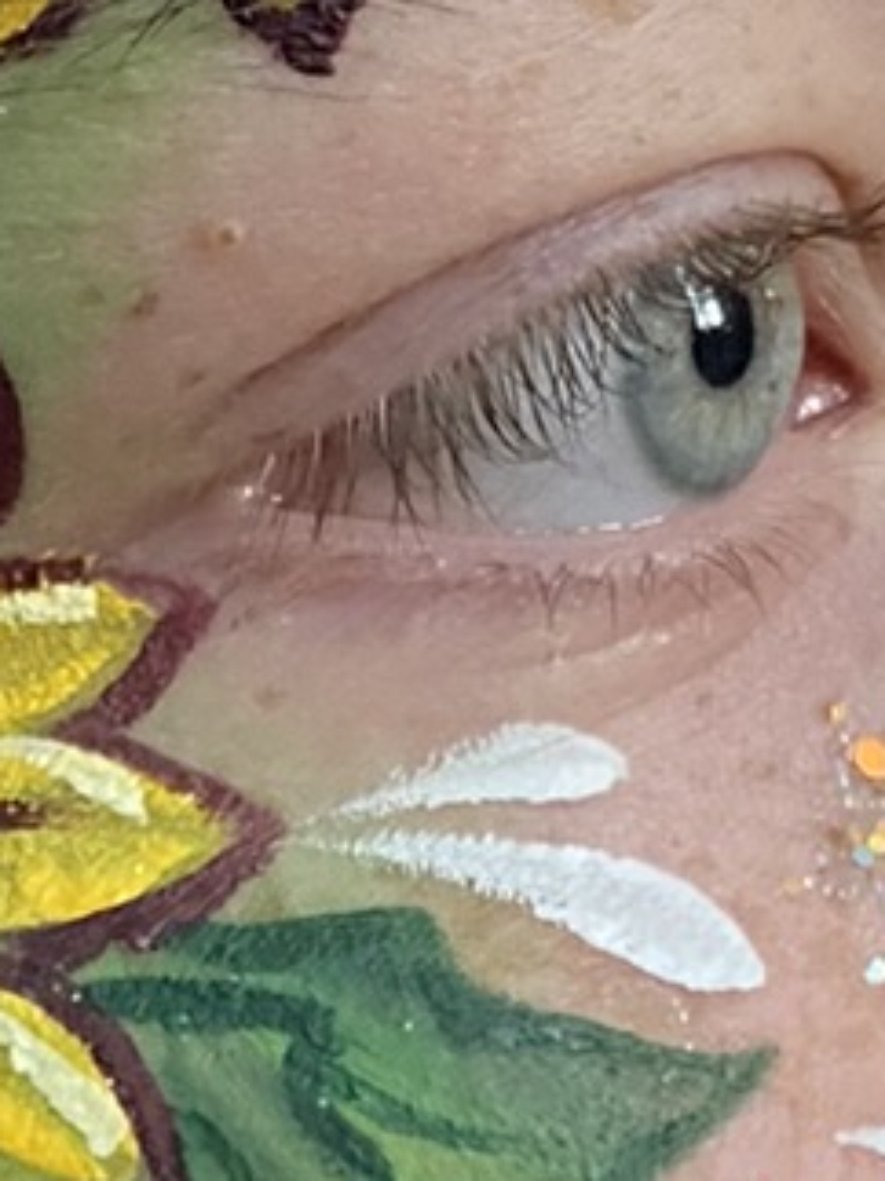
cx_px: -128
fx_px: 5628
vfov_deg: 11.9
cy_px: 995
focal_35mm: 165
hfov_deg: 8.9
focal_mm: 4.25
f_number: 1.8
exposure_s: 1/60
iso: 320
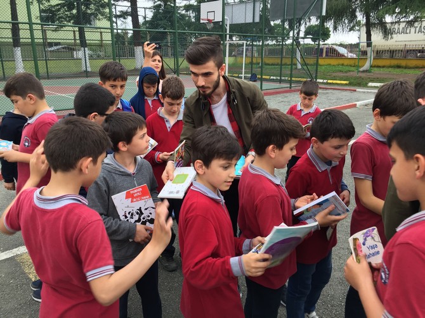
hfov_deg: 61.7
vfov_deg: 48.2
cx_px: 212
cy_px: 159
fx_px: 356
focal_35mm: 29
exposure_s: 1/100
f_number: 2.2
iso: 40
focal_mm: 4.15
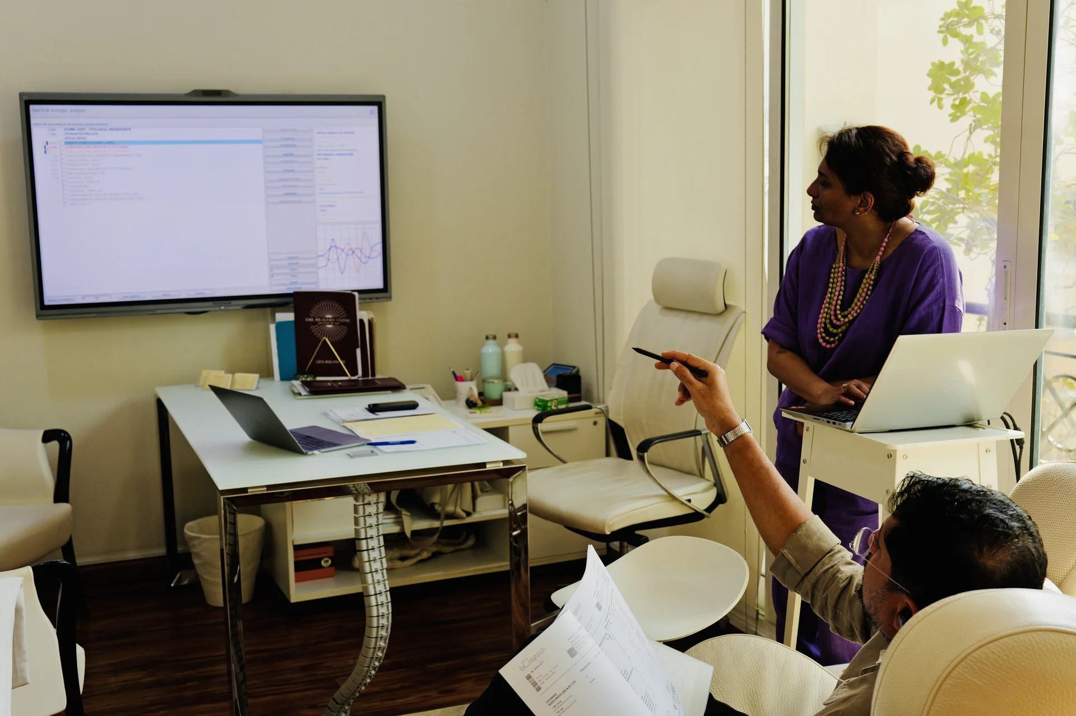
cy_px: 358
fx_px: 1285
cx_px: 538
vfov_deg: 31.2
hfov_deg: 45.5
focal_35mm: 43
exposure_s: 1/100
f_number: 5.6
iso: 800
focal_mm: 43
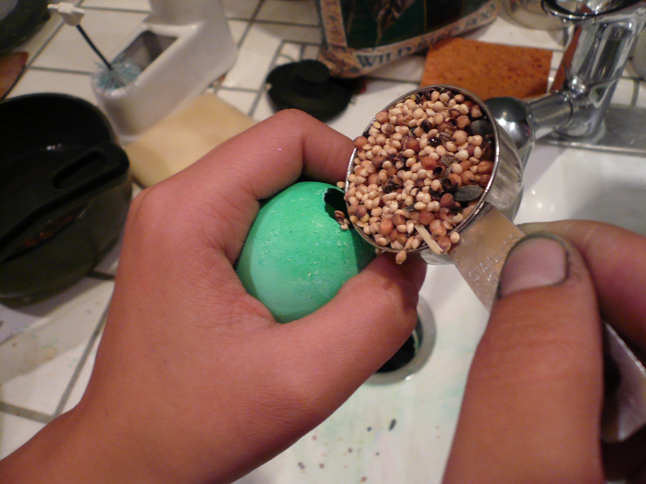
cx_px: 323
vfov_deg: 49.7
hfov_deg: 63.4
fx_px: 523
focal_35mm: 28
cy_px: 242
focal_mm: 4.6
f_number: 2.8
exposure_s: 1/13
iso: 200
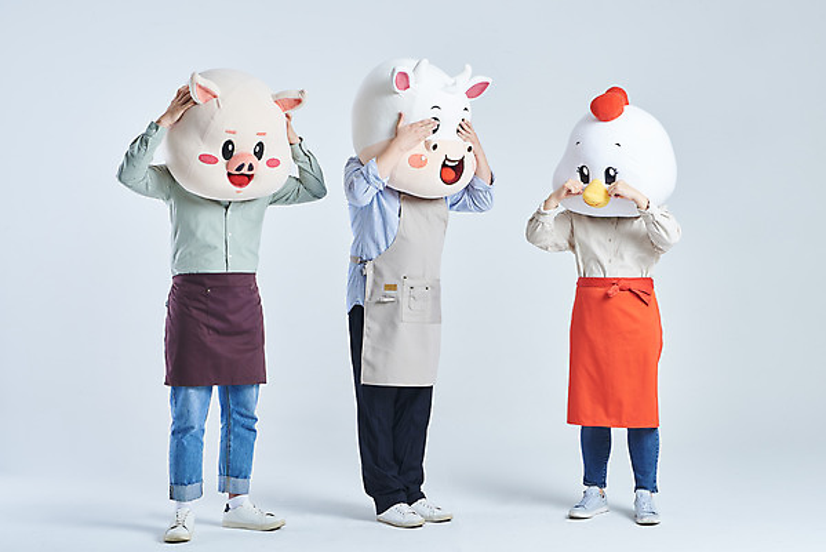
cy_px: 276
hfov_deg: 39.6
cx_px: 413
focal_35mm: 50
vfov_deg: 27.0
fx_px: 1148
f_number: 14
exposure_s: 1/125
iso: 100
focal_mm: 50
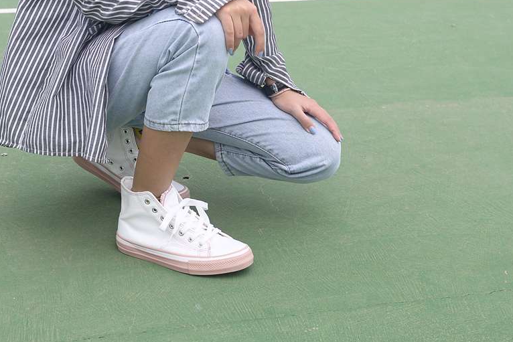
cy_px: -33
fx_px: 1268
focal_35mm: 89
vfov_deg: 15.0
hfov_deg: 22.9
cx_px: 231
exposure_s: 1/500
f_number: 5.6
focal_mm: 35
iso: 100
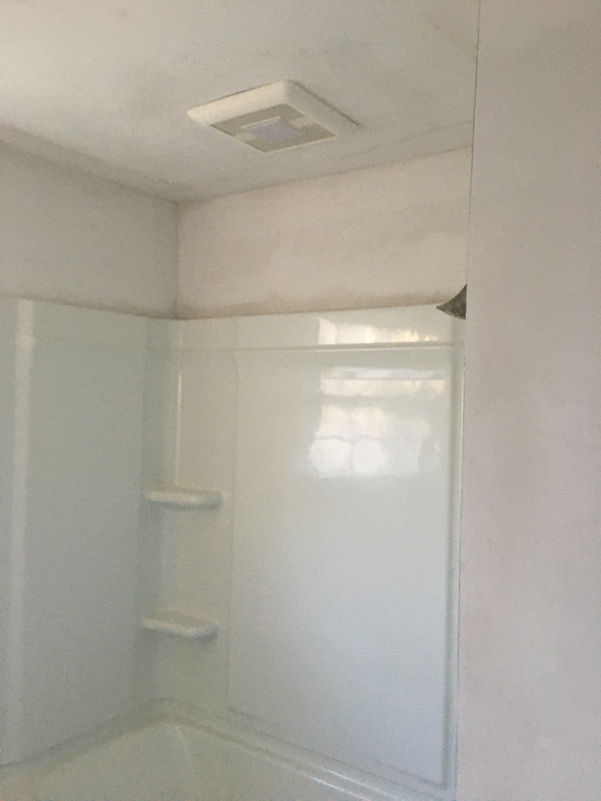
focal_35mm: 29
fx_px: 671
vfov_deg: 61.7
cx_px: 300
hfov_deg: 48.2
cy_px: 400
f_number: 2.2
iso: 200
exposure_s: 1/24
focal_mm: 4.15
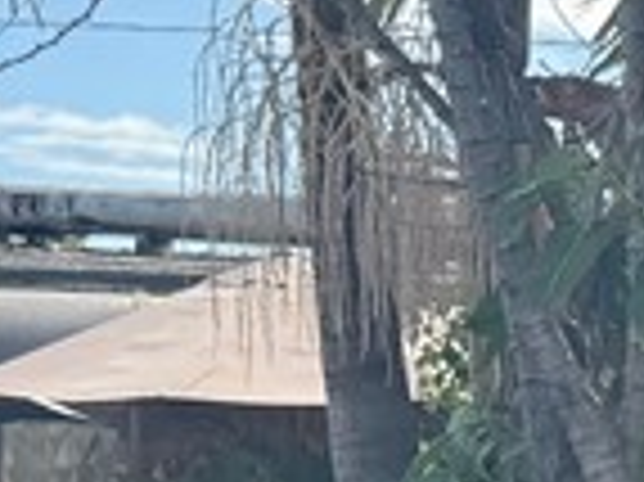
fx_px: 3197
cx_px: 1405
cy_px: 784
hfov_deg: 10.3
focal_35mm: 172
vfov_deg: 8.4
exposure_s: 1/1560
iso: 80
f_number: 1.78
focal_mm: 6.76
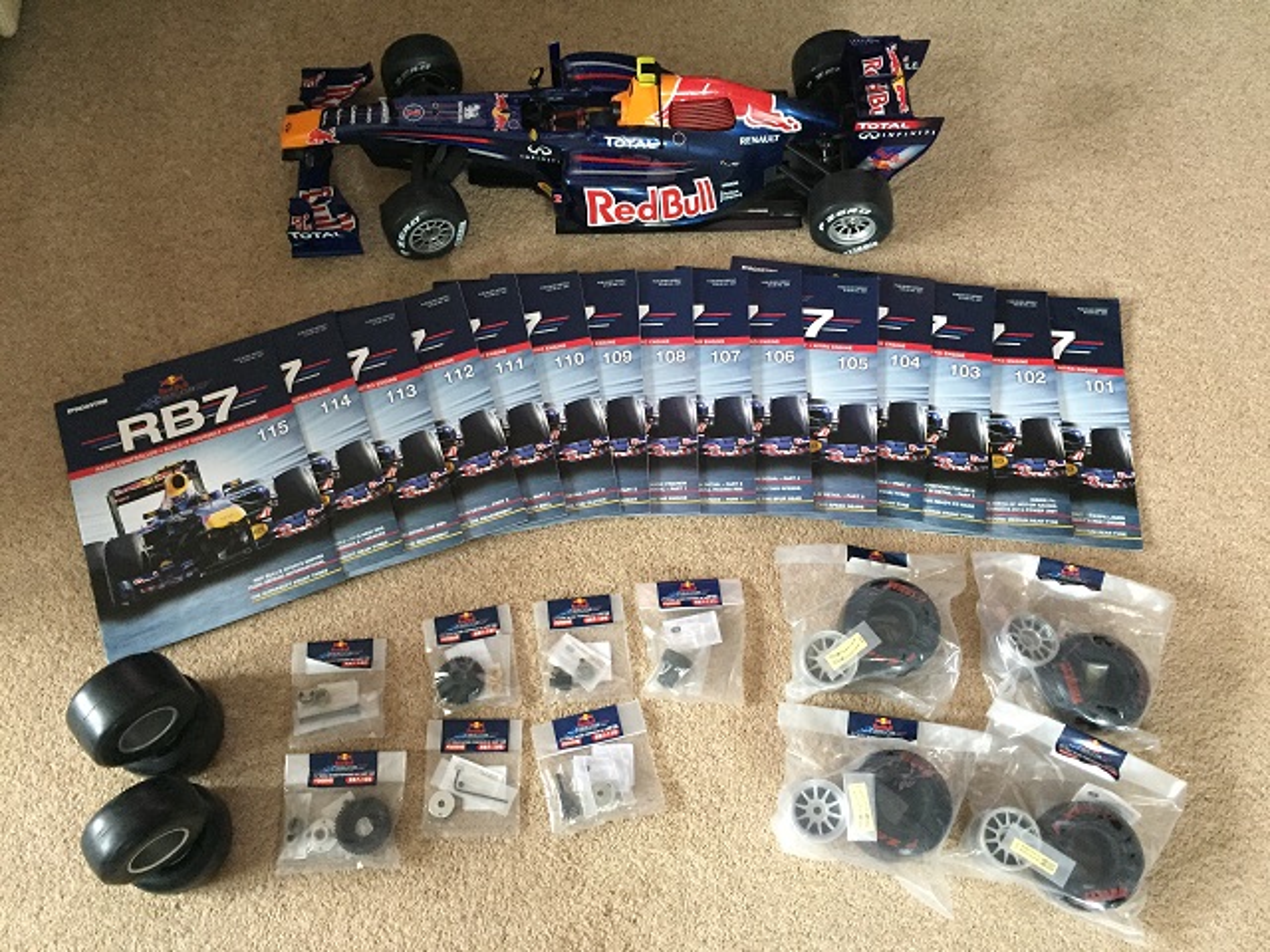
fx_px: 1064
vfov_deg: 48.2
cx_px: 635
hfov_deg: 61.7
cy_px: 476
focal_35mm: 29
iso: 250
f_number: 2.2
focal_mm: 4.15
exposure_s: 1/17
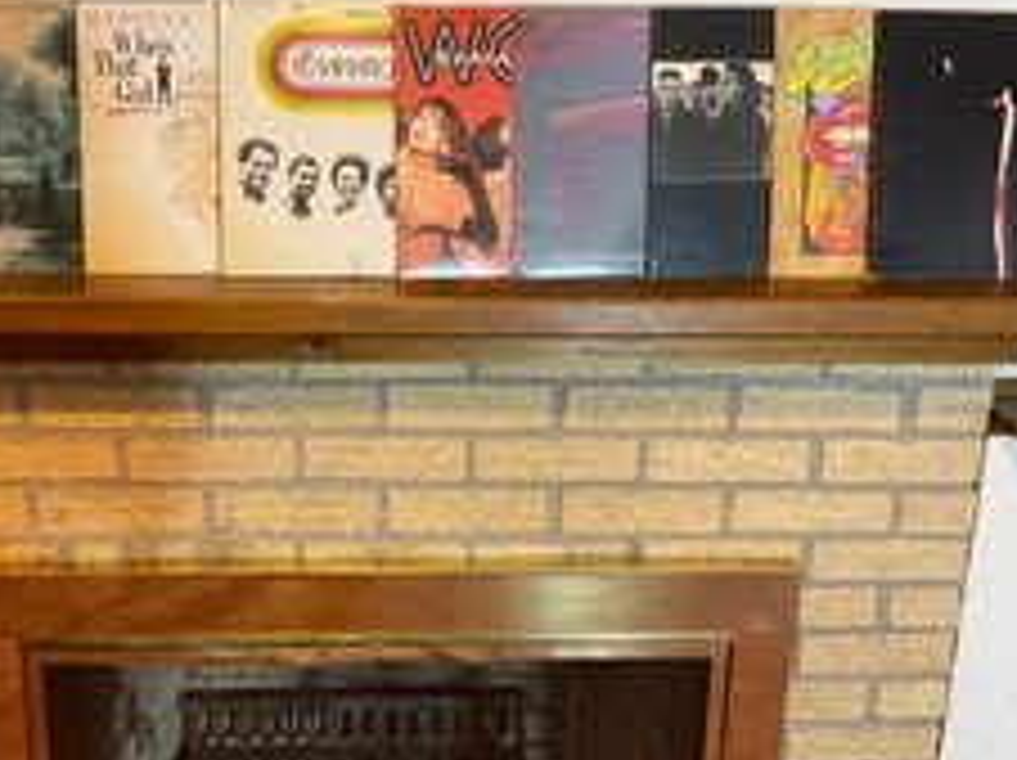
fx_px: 1291
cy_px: 371
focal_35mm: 44
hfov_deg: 42.7
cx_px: 398
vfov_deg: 32.8
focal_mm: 3
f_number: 1.8
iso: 125
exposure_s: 1/60
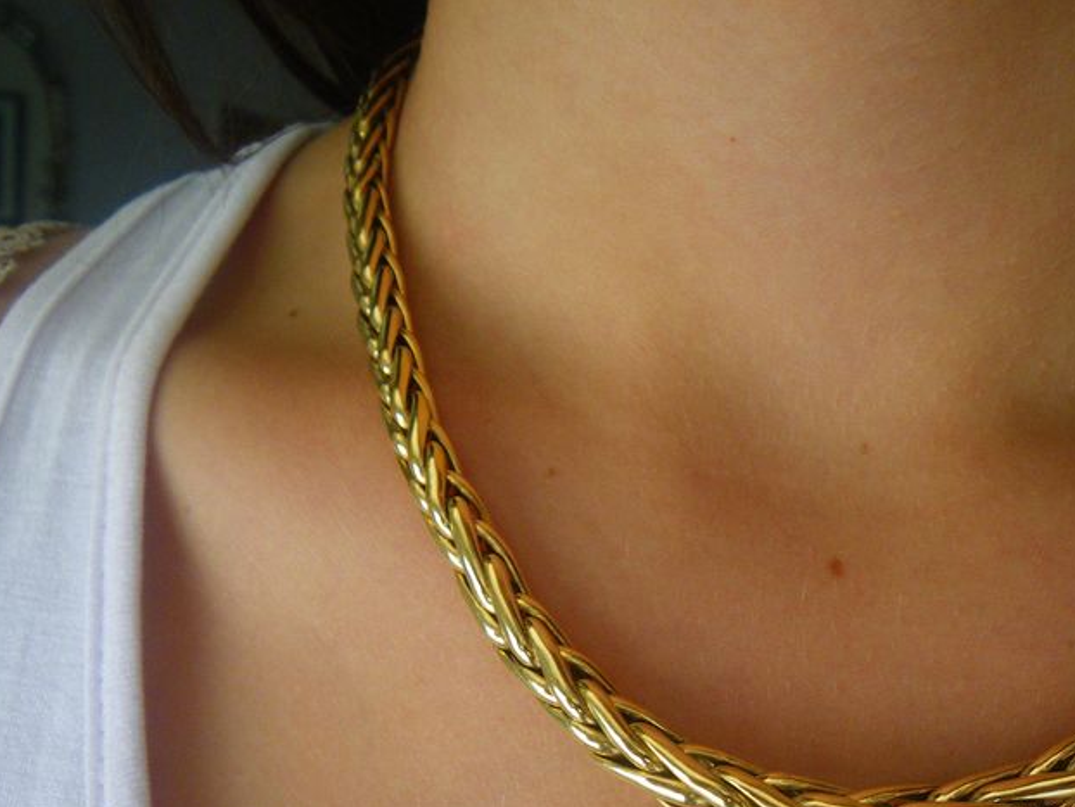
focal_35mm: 45
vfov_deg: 31.4
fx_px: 1398
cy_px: 646
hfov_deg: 41.6
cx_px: 705
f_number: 3.5
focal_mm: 5
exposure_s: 1/50
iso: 160
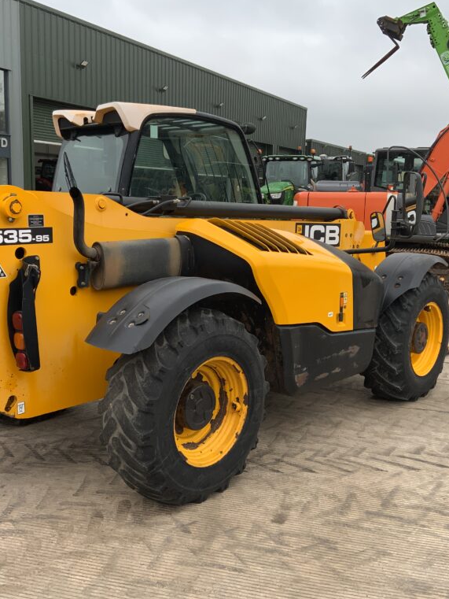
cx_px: 226
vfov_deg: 47.9
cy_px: 298
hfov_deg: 36.8
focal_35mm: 39
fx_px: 674
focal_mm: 3
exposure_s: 1/340
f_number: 1.8
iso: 16
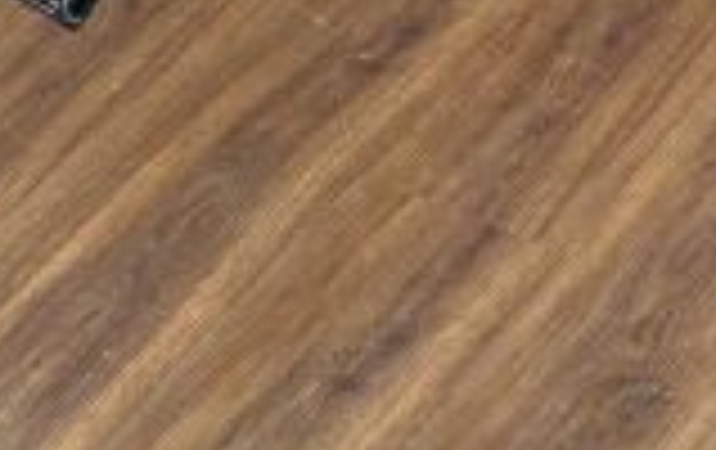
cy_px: 216
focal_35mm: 202
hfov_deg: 9.9
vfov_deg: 6.5
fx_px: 3949
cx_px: -482
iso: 200
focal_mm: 6
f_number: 2
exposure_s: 1/50
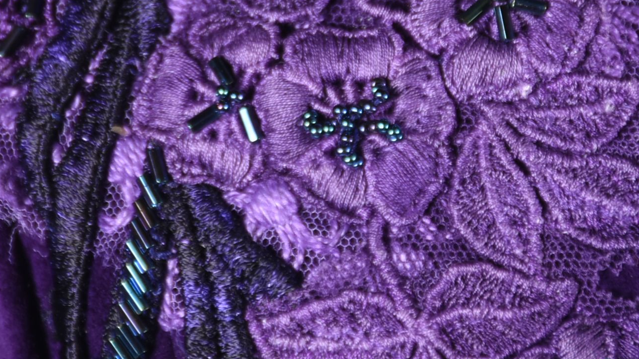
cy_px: -95
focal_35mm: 511
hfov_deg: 4.2
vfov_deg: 2.4
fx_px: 8658
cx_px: 207
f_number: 8
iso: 200
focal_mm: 140
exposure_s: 1/125
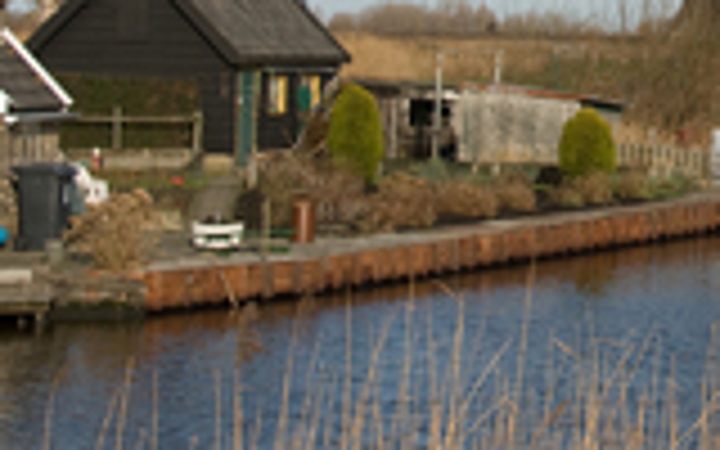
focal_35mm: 141
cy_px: -108
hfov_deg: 14.5
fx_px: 2767
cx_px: 752
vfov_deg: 9.2
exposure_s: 1/250
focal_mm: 32
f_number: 8
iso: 100
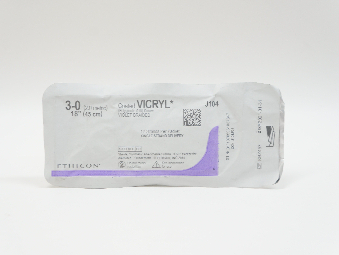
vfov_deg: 26.1
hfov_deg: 34.3
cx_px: 161
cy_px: 127
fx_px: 548
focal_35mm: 56
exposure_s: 1/50
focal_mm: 34
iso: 400
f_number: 6.3
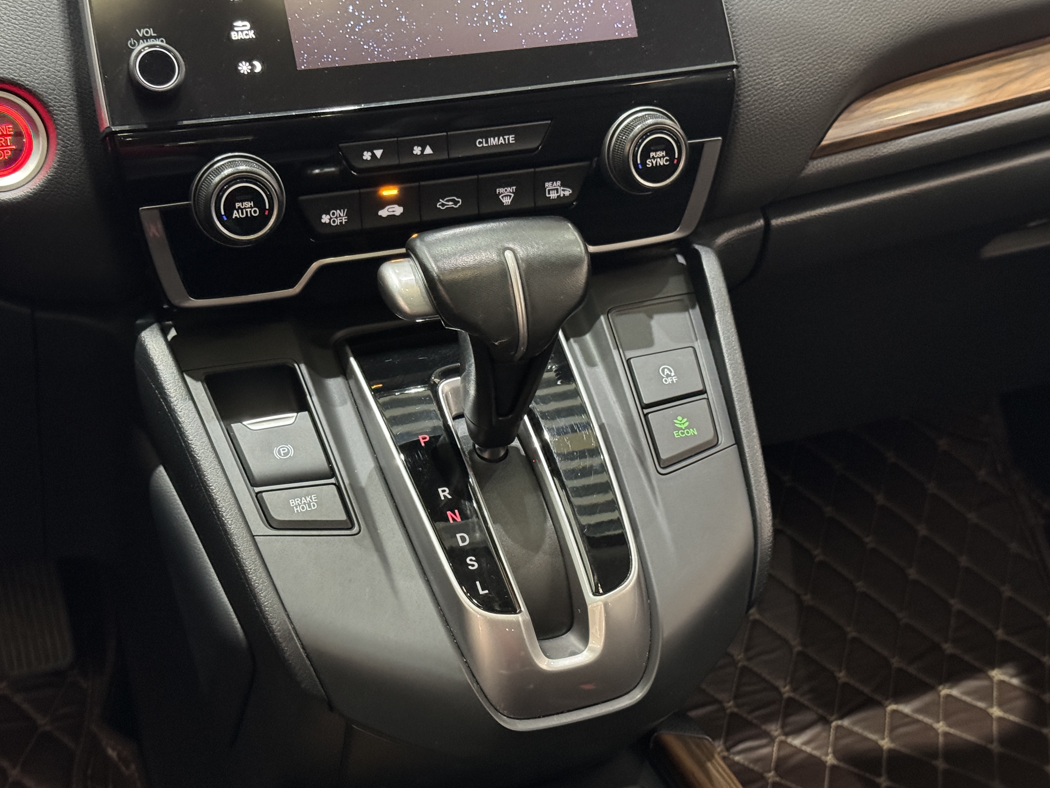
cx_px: 510
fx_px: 1608
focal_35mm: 53
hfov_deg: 36.2
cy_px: 421
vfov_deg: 27.5
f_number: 1.78
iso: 640
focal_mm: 6.86
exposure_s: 1/25
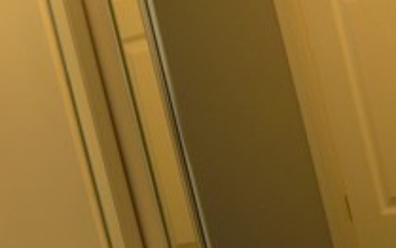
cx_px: 189
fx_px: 1156
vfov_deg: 12.3
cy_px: 136
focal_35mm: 107
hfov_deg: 19.4
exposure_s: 1/30
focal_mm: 5.5
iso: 100
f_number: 2.8
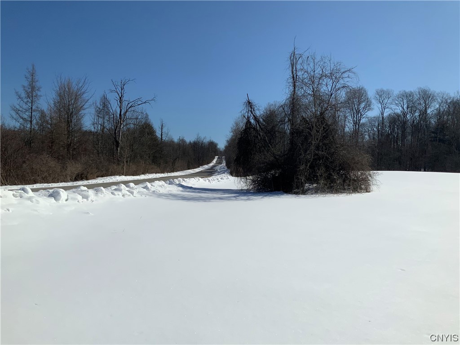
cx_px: 230
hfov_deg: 61.7
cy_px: 172
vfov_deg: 48.2
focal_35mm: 29
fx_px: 385
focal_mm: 3
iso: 20
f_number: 1.8
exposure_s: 1/8621
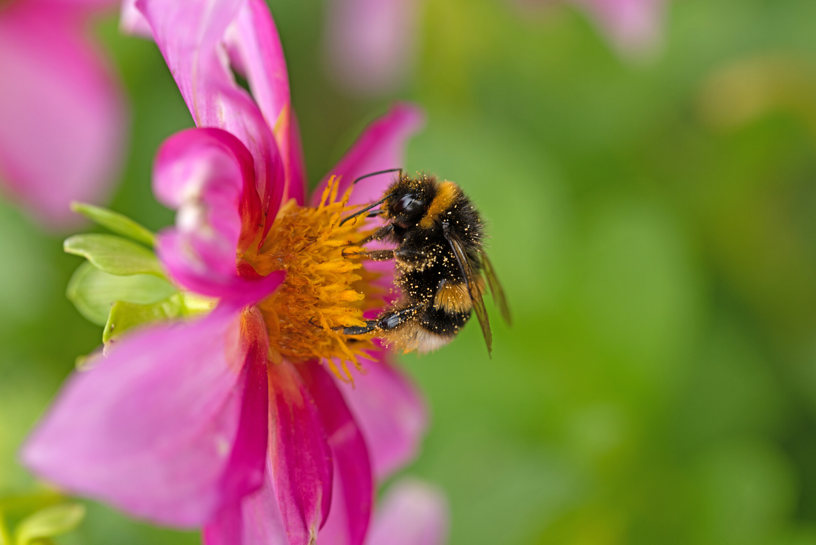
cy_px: 272
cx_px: 408
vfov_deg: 15.2
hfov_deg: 22.6
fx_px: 2041
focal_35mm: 90
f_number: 5.6
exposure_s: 1/250
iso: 250
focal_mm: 90
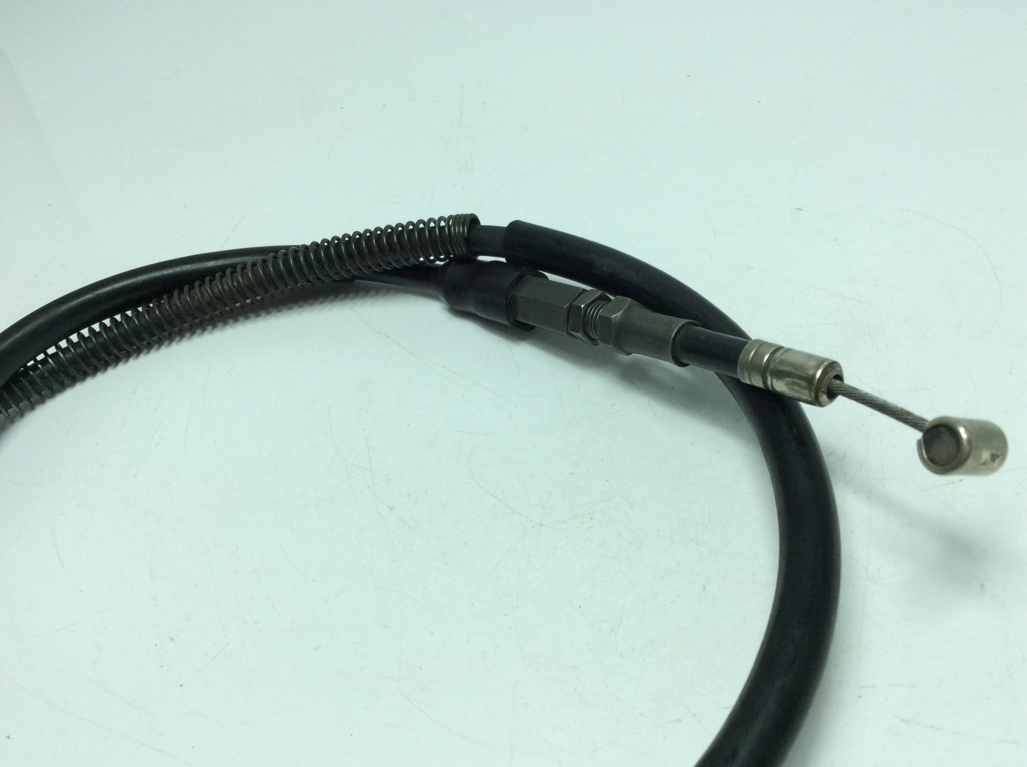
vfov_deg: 44.1
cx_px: 514
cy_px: 384
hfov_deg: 56.9
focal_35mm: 32
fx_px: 948
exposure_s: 1/583
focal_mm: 3.3
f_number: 2.4
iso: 32
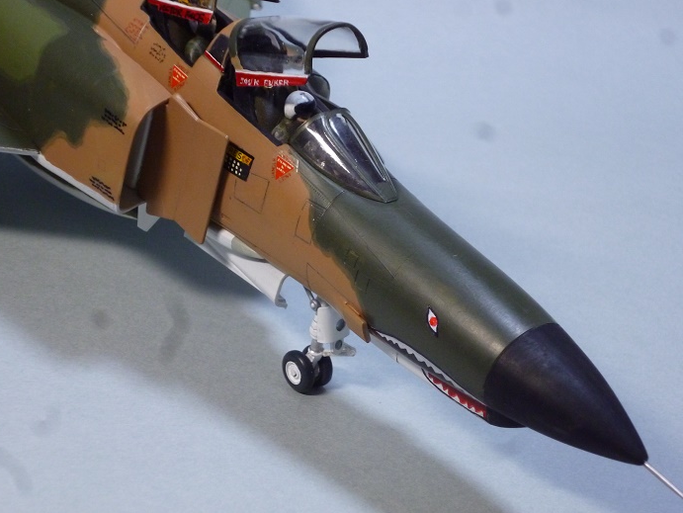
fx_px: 1599
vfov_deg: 18.2
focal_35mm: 81
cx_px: 335
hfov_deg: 24.1
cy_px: 226
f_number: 5
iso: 400
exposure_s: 1/40
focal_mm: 12.5
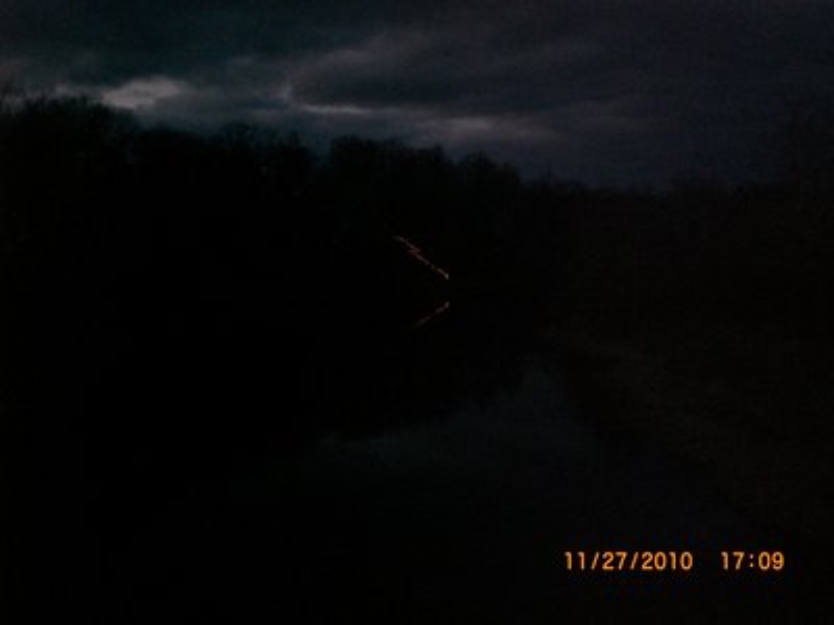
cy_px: 312
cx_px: 417
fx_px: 916
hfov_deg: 49.0
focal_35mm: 38
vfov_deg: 37.7
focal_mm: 6.3
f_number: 3.1
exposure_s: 1/60
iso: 200
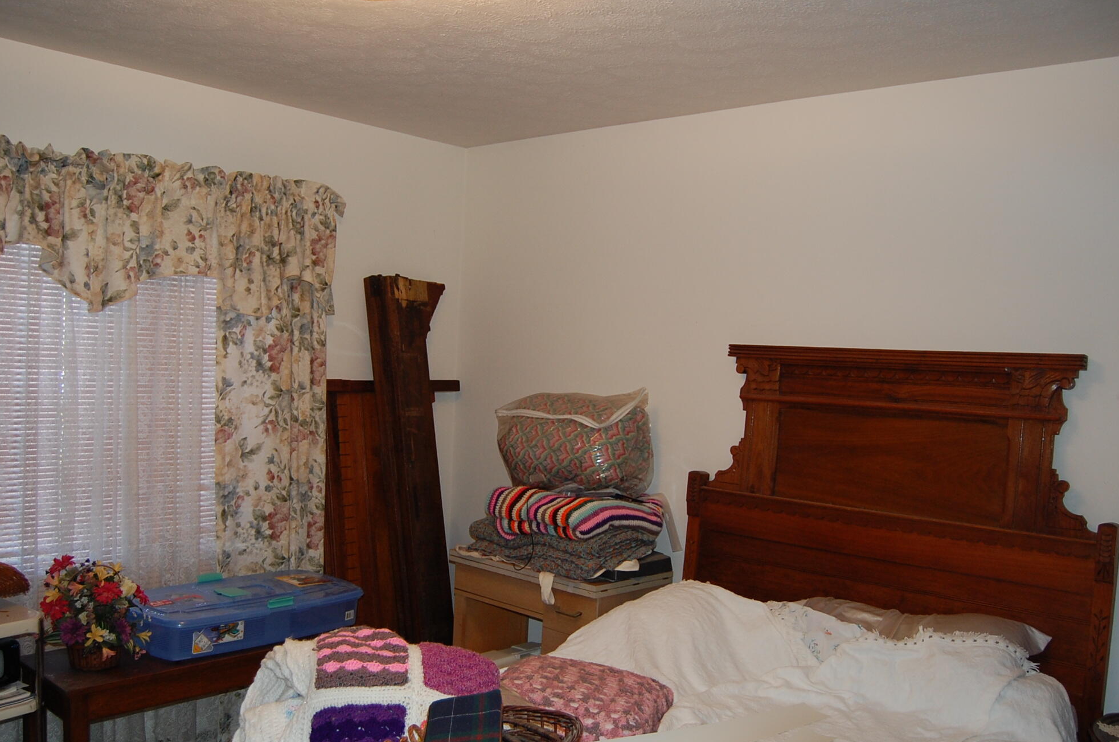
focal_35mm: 31
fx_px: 962
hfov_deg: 60.4
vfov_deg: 42.1
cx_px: 543
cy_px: 410
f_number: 3.5
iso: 400
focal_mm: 18
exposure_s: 1/60
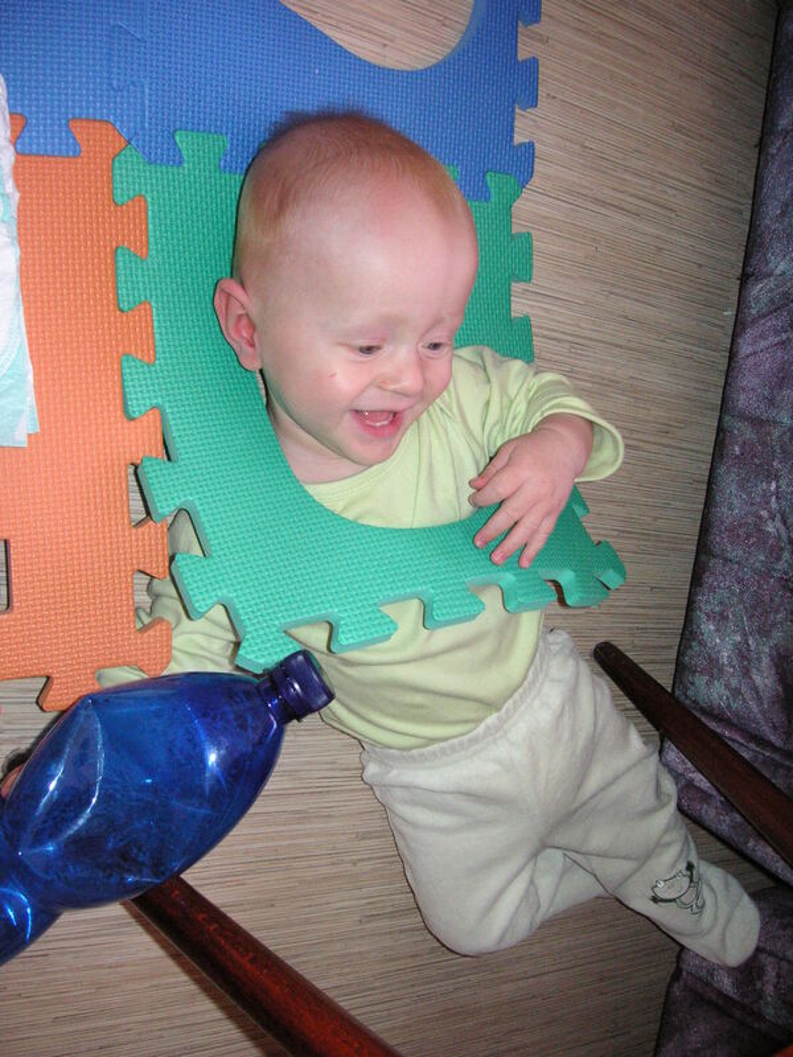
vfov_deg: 50.1
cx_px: 396
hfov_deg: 38.7
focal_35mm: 37
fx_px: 1130
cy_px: 528
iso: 160
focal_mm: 6.1
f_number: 2.8
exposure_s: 1/45
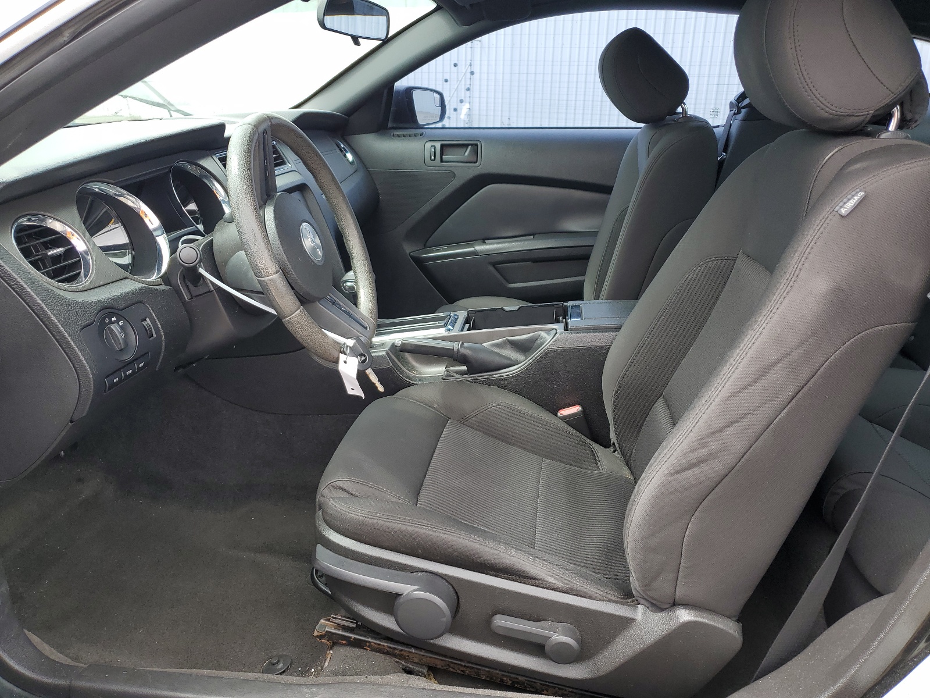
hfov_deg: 67.3
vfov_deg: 53.1
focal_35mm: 26
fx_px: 699
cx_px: 465
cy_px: 349
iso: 50
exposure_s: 1/370
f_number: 1.5
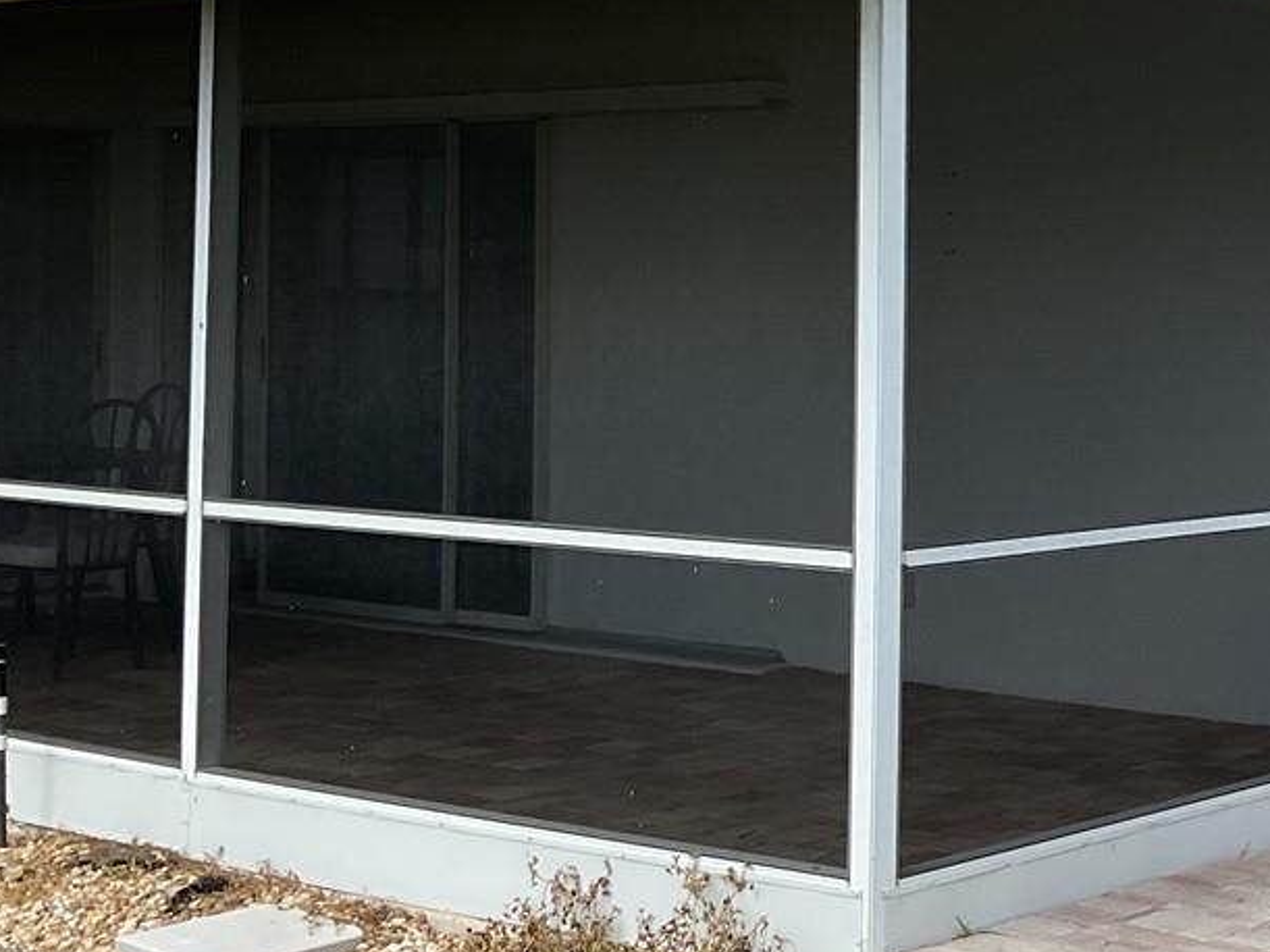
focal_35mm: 76
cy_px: 295
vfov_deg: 19.3
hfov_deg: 23.8
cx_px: 1451
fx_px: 2788
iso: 16
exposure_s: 1/1412
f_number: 1.8
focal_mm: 3
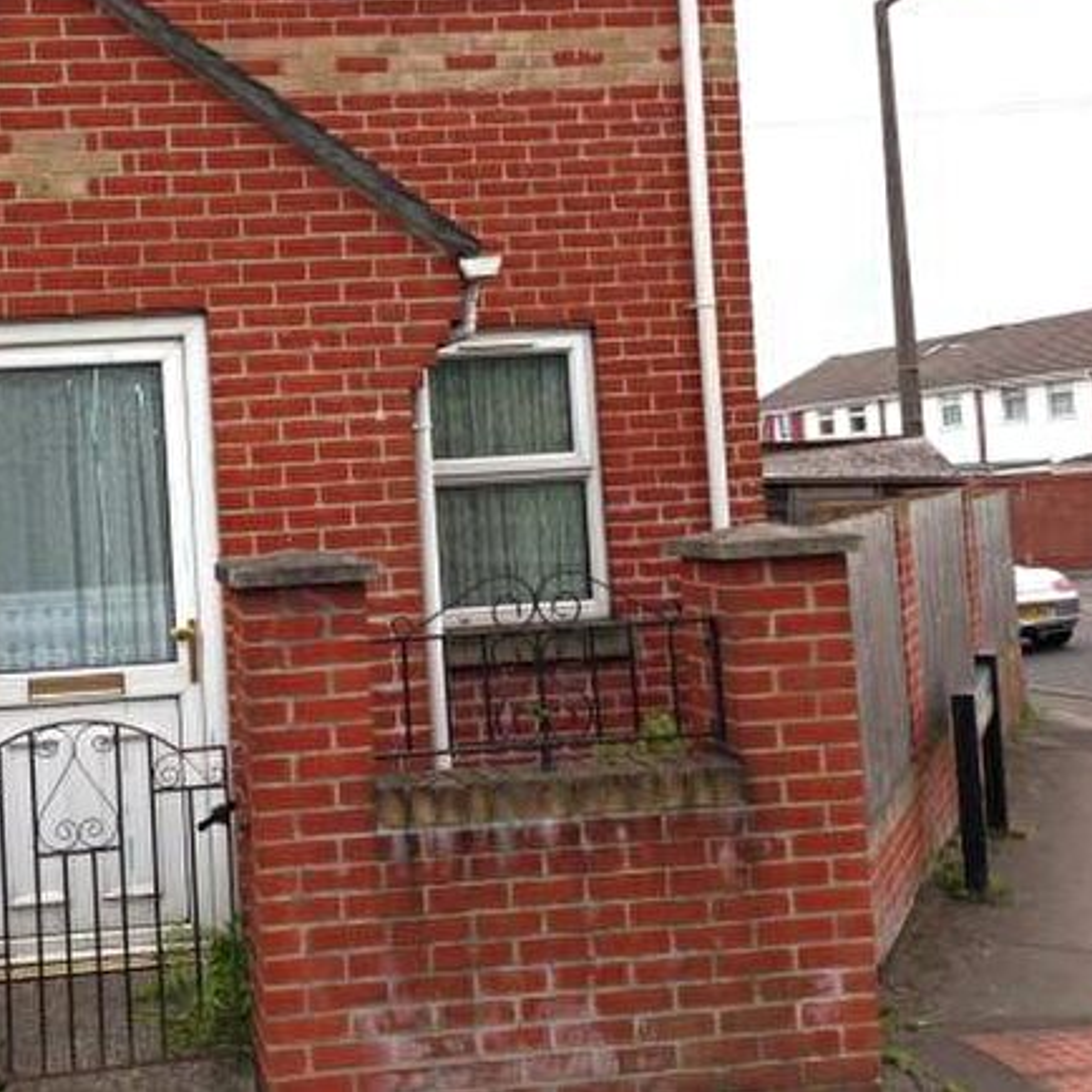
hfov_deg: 35.0
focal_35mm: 47
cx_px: 229
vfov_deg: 35.9
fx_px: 1677
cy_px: 437
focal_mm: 4.13
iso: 64
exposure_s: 1/484
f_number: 2.4
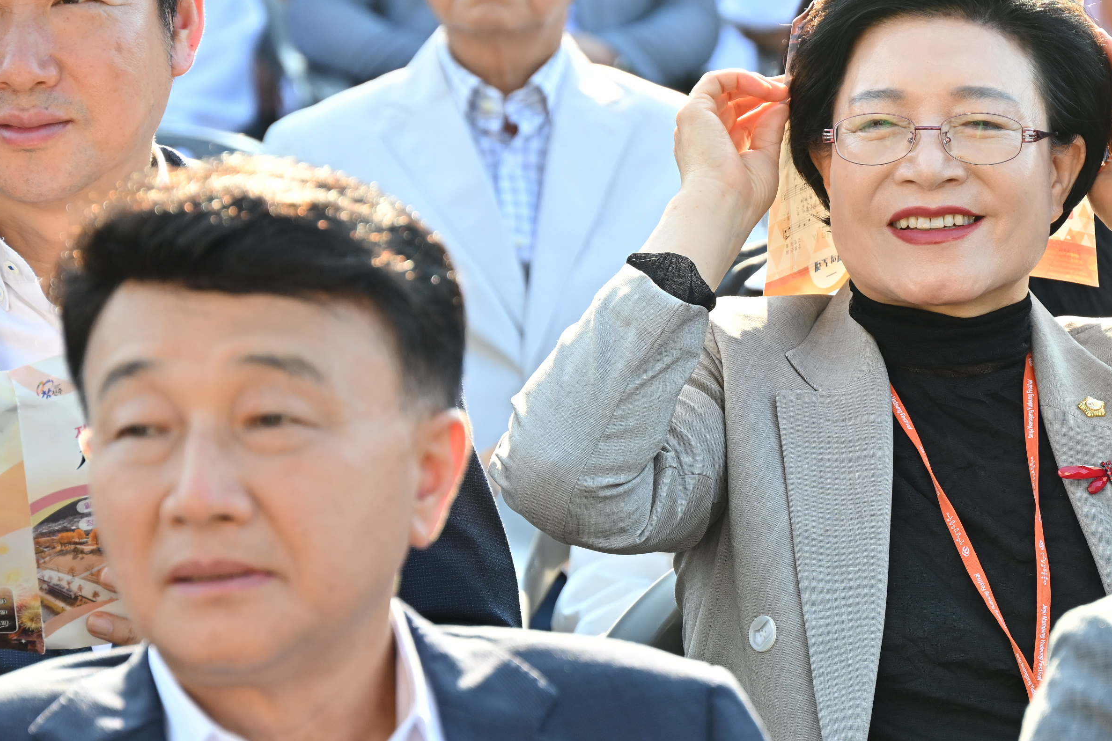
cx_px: 856
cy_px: 437
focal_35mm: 252
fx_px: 7783
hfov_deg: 8.2
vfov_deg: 5.5
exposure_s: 1/250
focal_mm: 145
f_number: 7.1
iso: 500
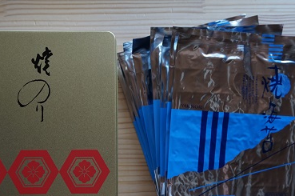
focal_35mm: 43
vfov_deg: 31.1
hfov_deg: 45.5
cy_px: 126
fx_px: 349
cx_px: 118
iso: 320
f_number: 4
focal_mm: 21
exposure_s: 1/160
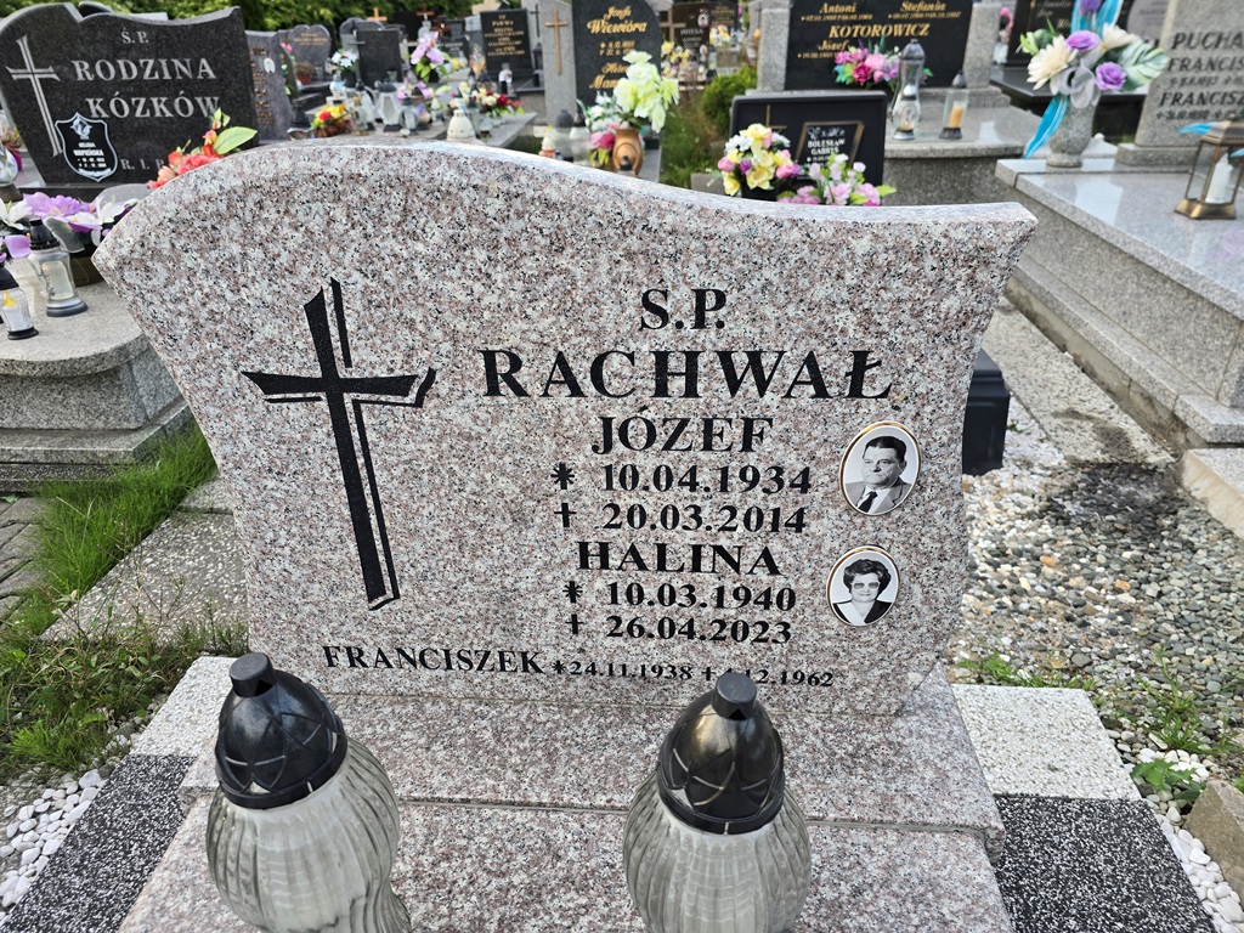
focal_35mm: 23
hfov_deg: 73.9
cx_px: 622
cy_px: 466
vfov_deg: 58.9
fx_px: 827
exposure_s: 1/180
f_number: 1.7
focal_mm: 6.3
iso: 25
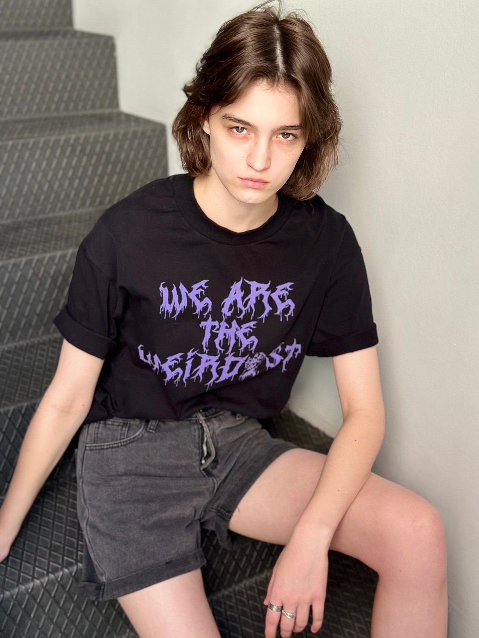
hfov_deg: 30.3
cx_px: 240
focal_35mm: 48
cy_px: 319
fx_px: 886
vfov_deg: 39.7
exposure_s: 1/100
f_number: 1.78
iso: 100
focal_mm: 6.86
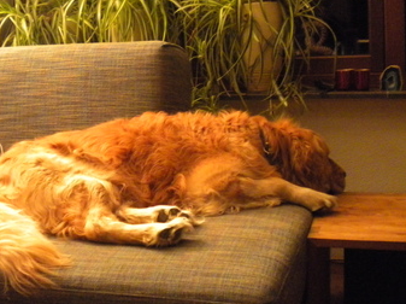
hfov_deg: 36.6
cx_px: 151
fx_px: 609
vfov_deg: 28.0
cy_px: 143
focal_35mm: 52
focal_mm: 6.3
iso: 800
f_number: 3.1
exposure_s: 1/3.7
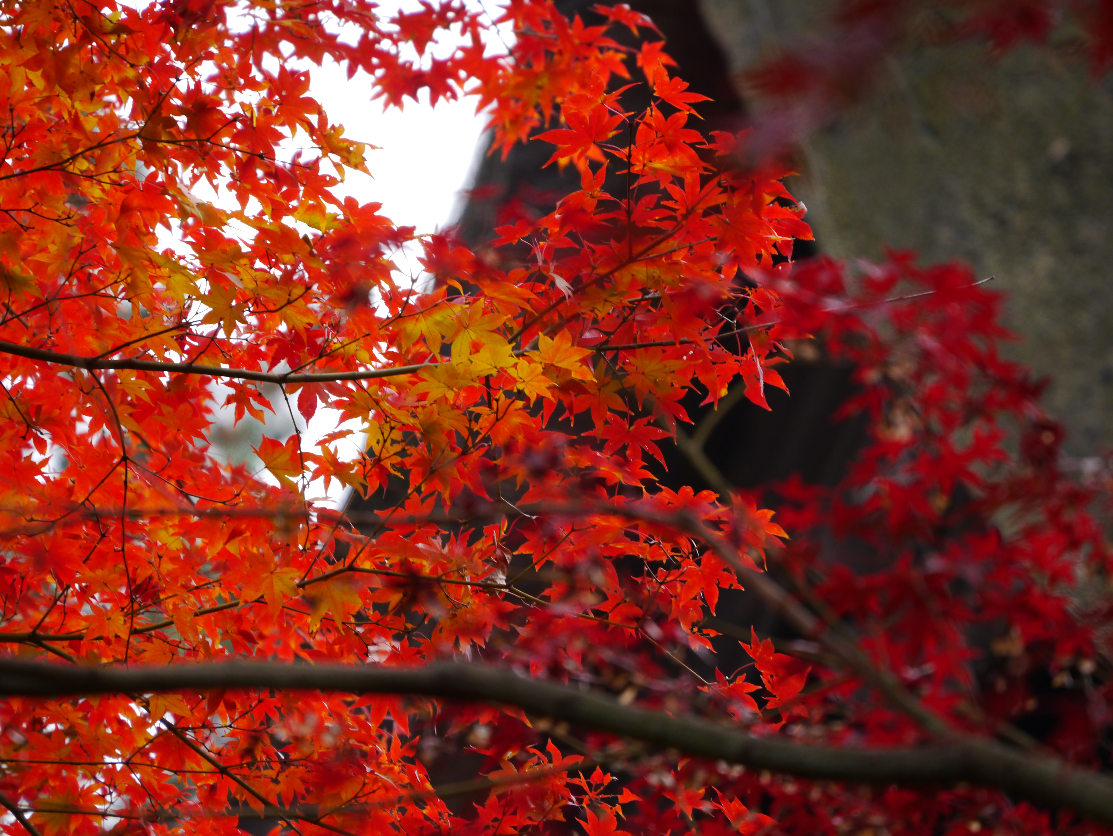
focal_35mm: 350
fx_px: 11258
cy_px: 418
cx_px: 556
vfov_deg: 4.3
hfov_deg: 5.7
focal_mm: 175
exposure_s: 1/200
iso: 400
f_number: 5.6
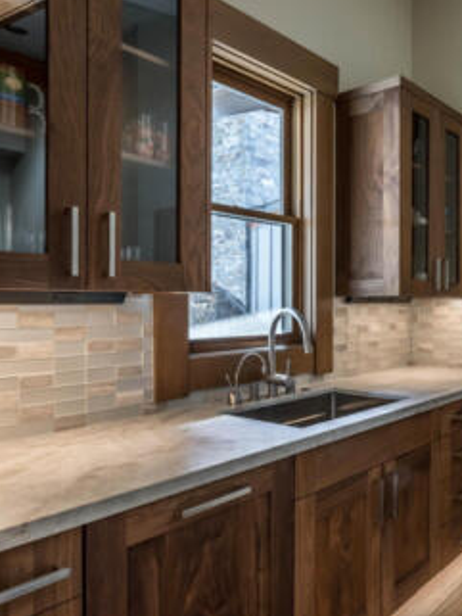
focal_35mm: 27
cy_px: 305
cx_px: 372
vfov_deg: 65.3
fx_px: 480
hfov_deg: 48.4
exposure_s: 1
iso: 400
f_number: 14
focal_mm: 18
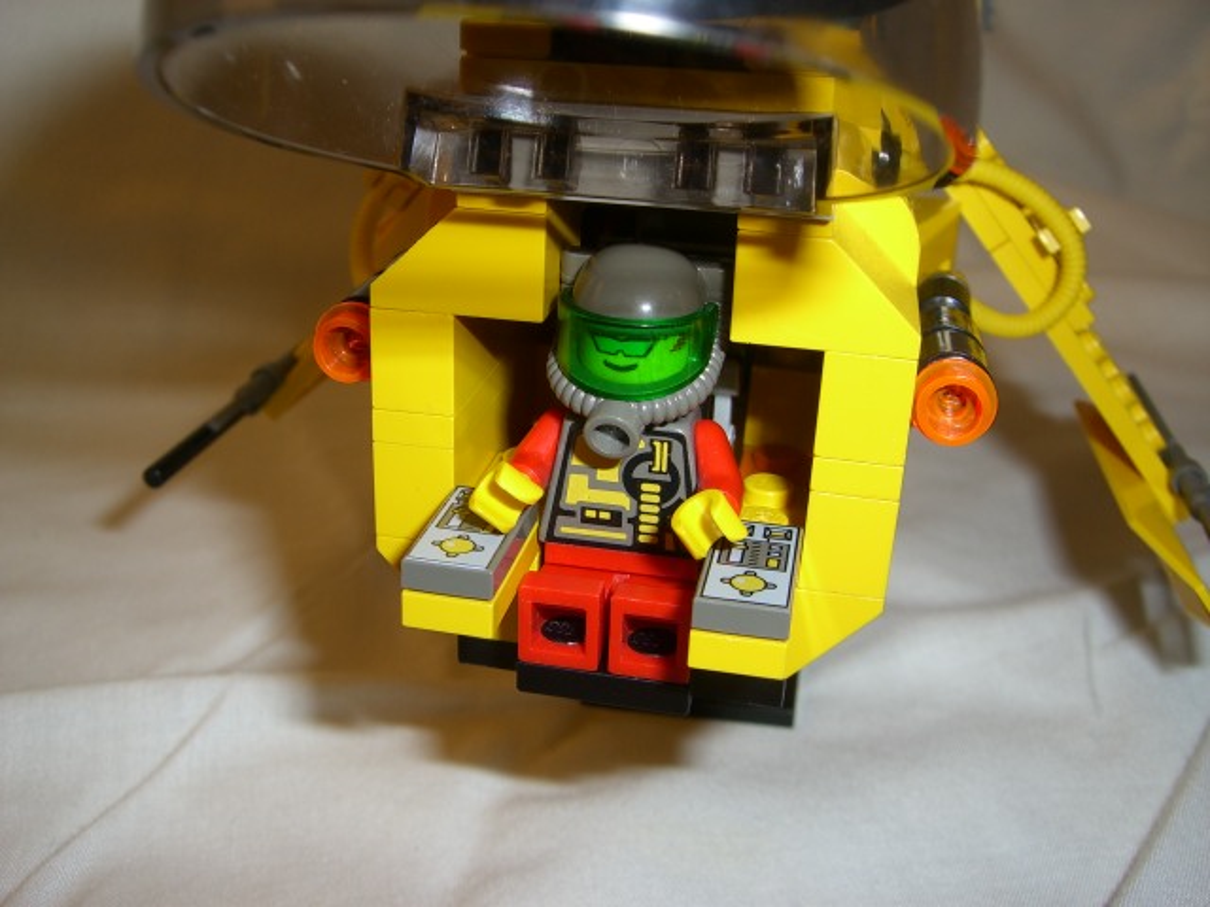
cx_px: 605
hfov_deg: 49.0
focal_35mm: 38
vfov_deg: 37.7
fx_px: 1328
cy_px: 454
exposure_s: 1/60
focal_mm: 6.2
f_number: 4.3
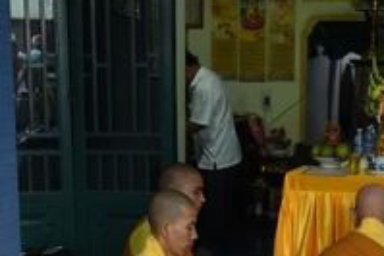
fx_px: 1046
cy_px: 379
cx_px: 241
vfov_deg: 13.2
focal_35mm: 98
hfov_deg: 20.8
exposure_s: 1/80
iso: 1100
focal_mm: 30
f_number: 4
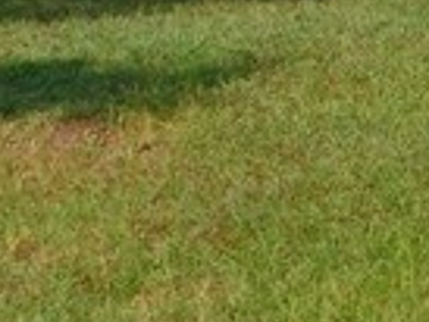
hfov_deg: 6.4
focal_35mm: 298
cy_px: -494
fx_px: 3696
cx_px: 939
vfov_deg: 4.8
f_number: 7.2
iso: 125
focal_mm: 7.1
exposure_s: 1/400
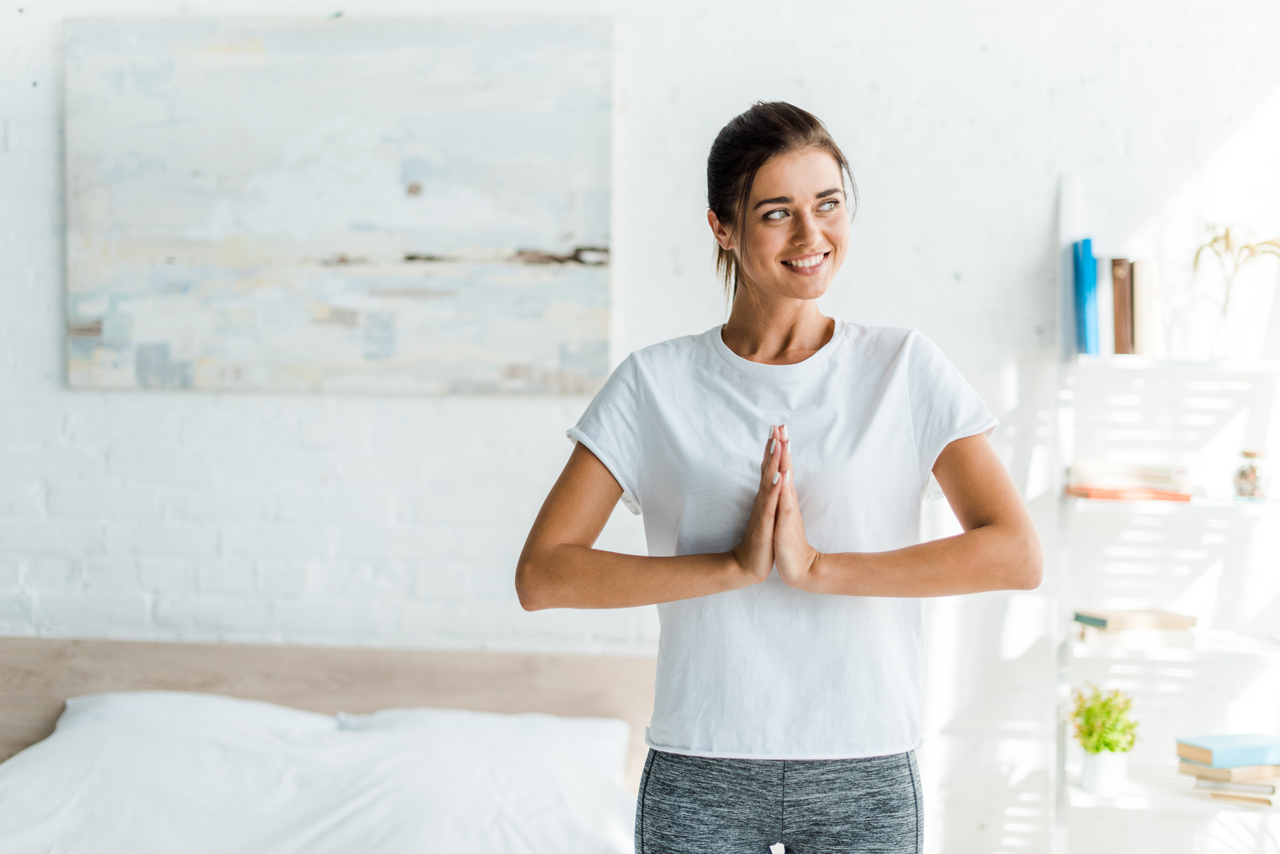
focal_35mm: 50
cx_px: 640
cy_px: 427
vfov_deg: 27.0
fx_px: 1778
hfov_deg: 39.6
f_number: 2
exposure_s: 1/1000
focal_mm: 50
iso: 100
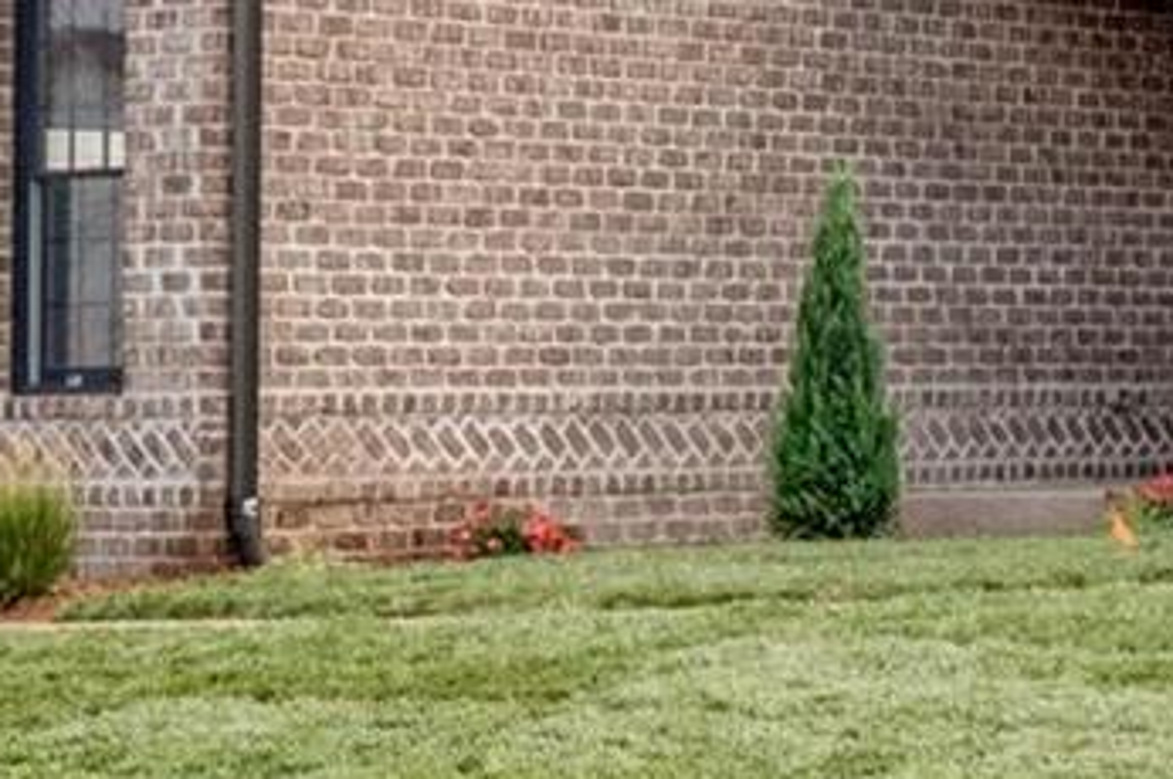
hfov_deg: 13.1
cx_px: 1790
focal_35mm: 148
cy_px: -149
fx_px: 4818
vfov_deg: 9.1
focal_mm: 16
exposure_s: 1/250
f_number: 8
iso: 400
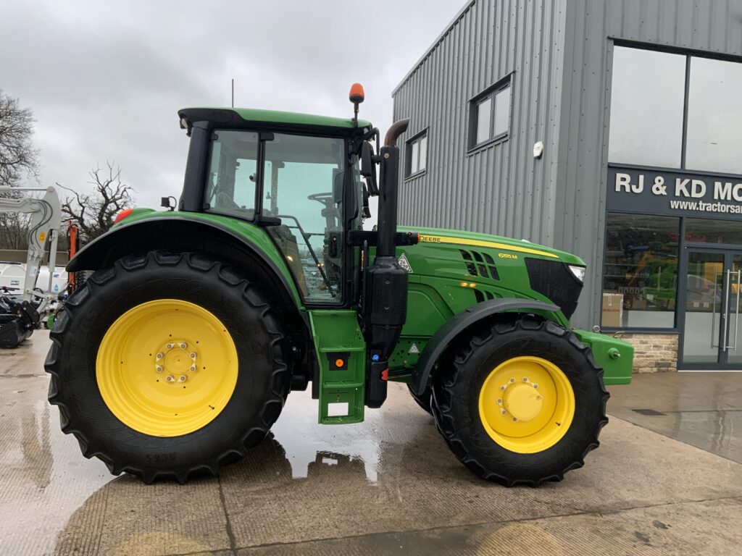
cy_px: 278
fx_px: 622
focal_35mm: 29
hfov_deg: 61.7
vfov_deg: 48.2
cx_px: 371
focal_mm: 3
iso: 80
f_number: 1.8
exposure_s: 1/60
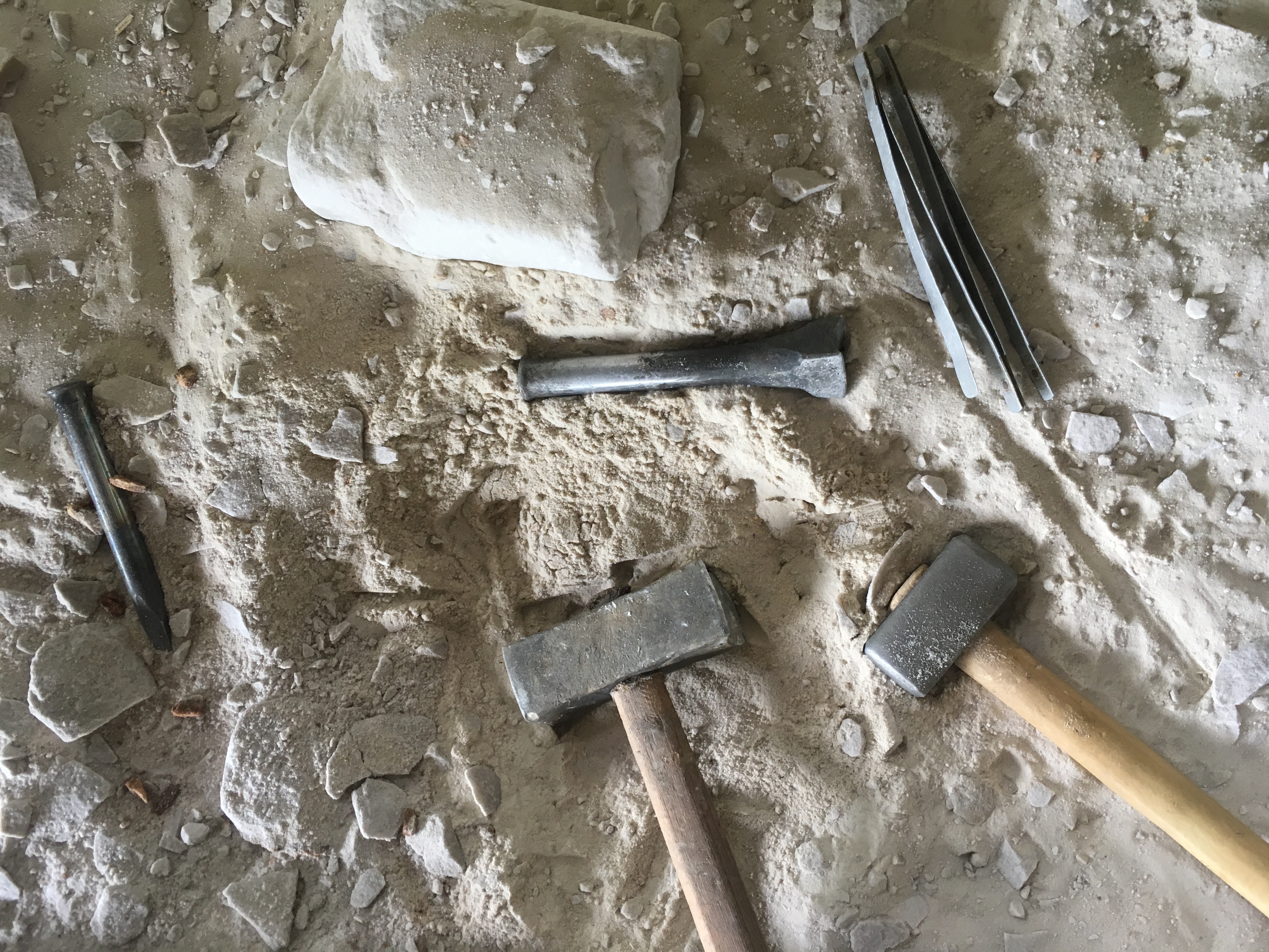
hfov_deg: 61.7
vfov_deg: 48.2
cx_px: 634
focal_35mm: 29
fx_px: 1063
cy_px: 476
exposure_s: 1/33
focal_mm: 4.15
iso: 50
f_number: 2.2
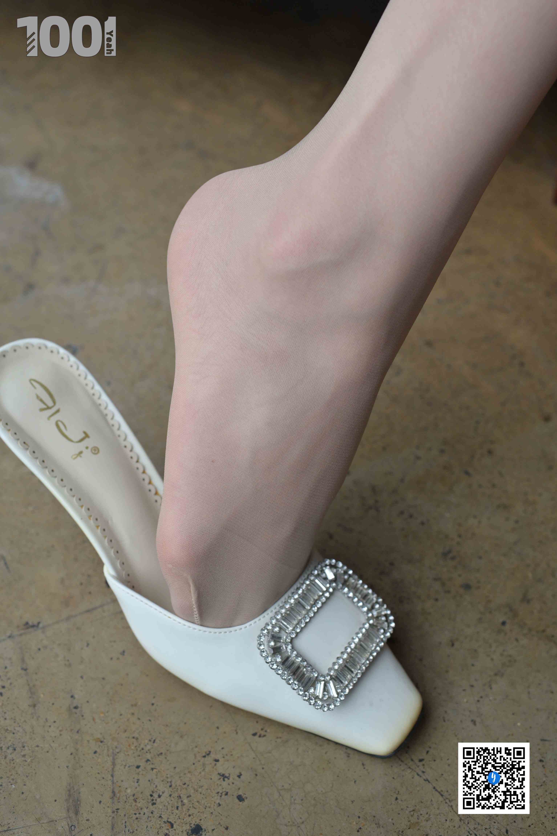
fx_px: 812
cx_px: 278
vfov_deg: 54.4
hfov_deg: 37.9
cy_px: 418
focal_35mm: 35
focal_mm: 35
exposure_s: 1/250
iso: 800
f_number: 5.6
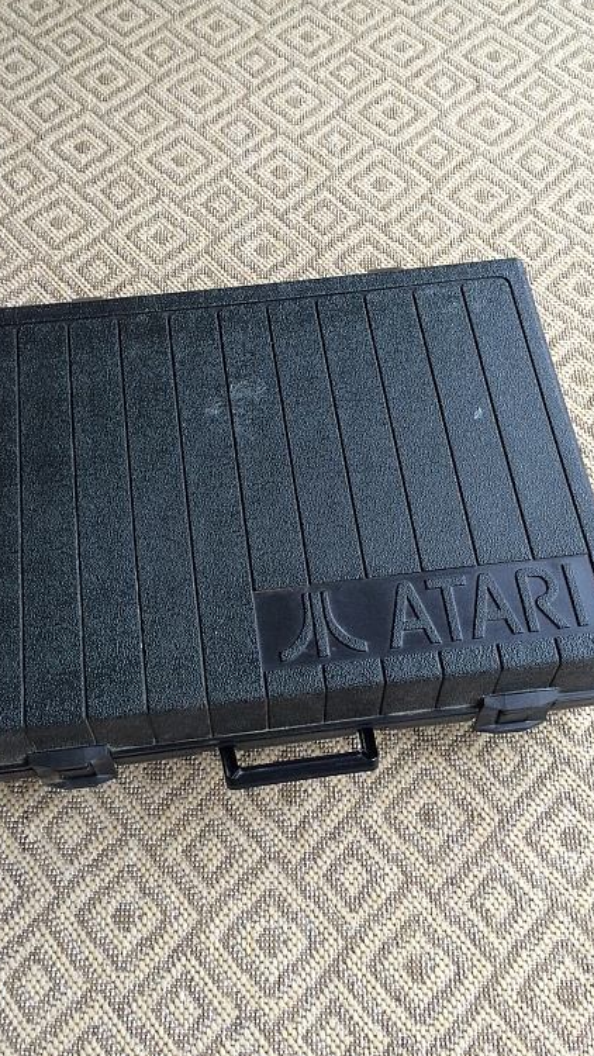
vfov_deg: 61.0
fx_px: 896
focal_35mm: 32
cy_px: 529
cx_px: 272
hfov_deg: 36.7
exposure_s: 1/30
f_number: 2.2
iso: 100
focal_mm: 4.15
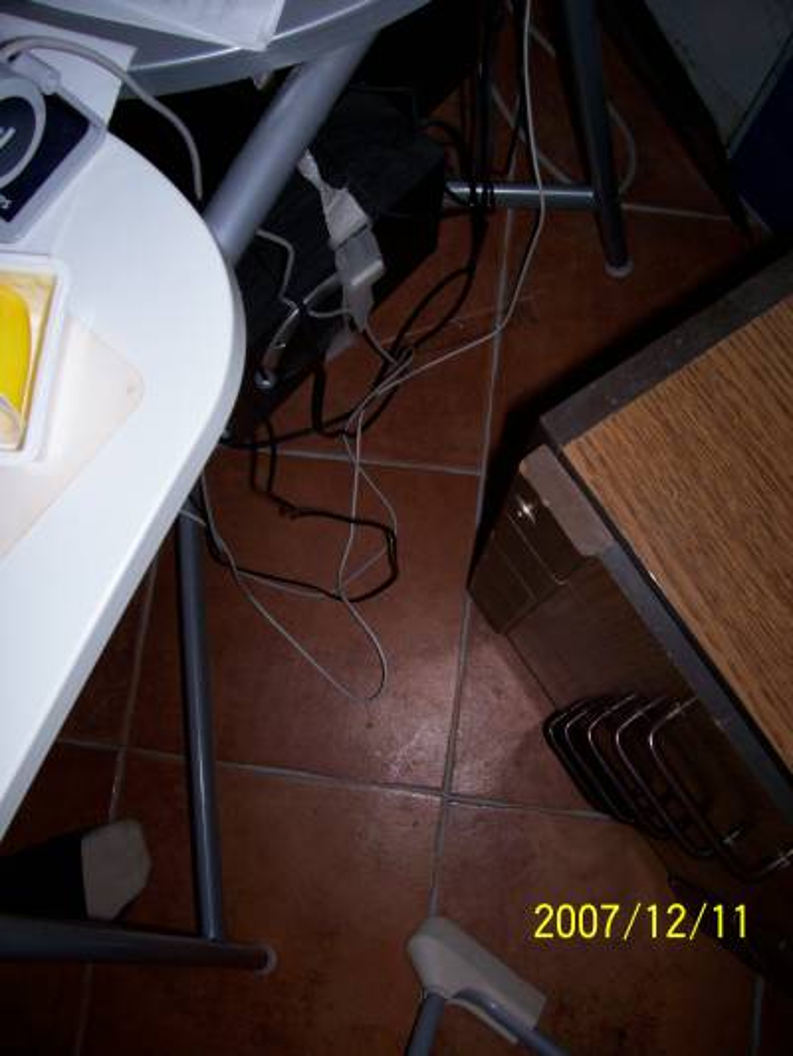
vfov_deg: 53.9
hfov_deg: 41.8
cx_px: 396
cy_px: 528
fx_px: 1038
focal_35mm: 34
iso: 80
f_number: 2.7
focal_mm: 5.6
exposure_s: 1/64
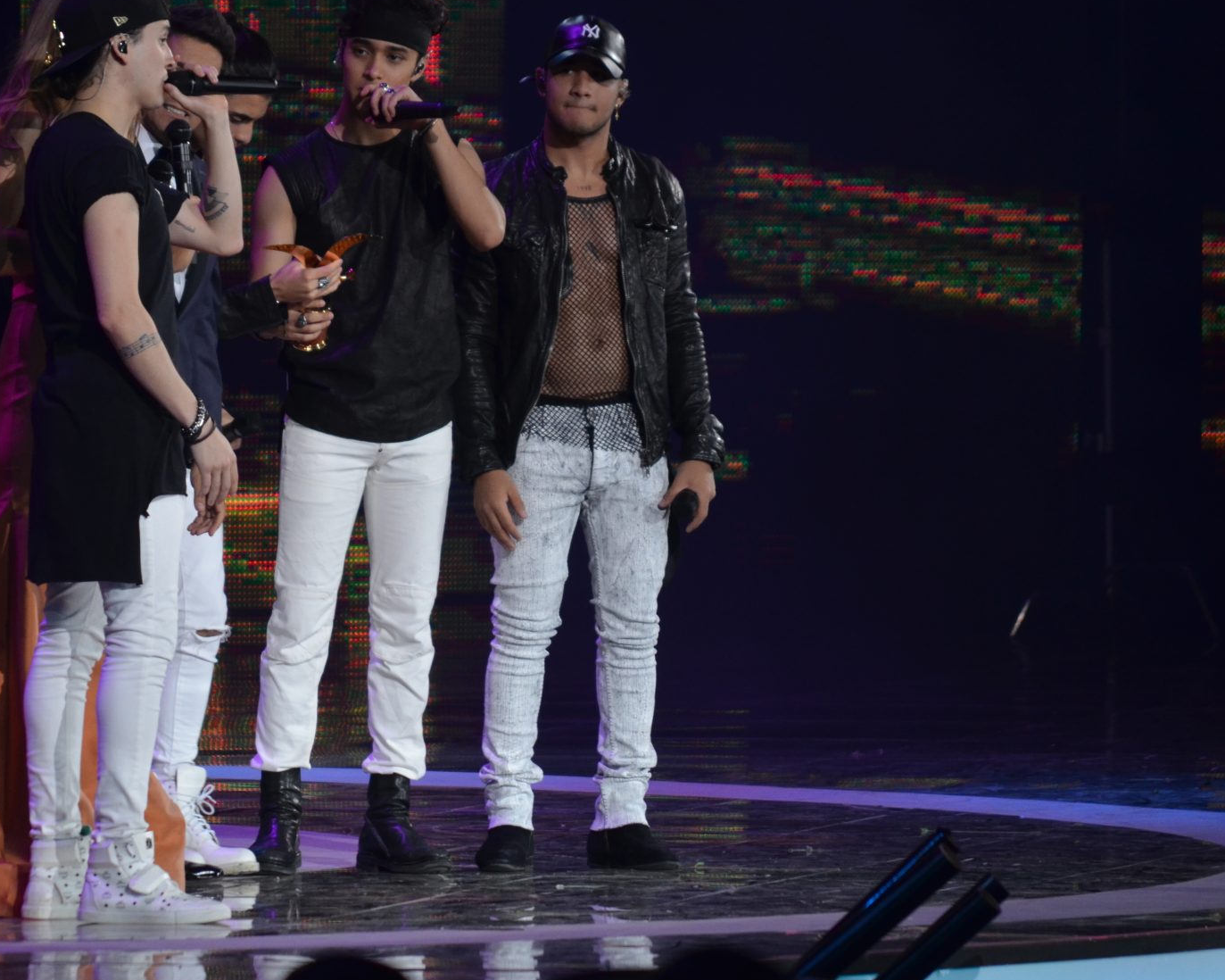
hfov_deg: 5.3
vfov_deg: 4.2
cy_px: 485
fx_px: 13293
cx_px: 316
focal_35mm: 367
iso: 800
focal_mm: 175
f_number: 5.3
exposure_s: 1/125
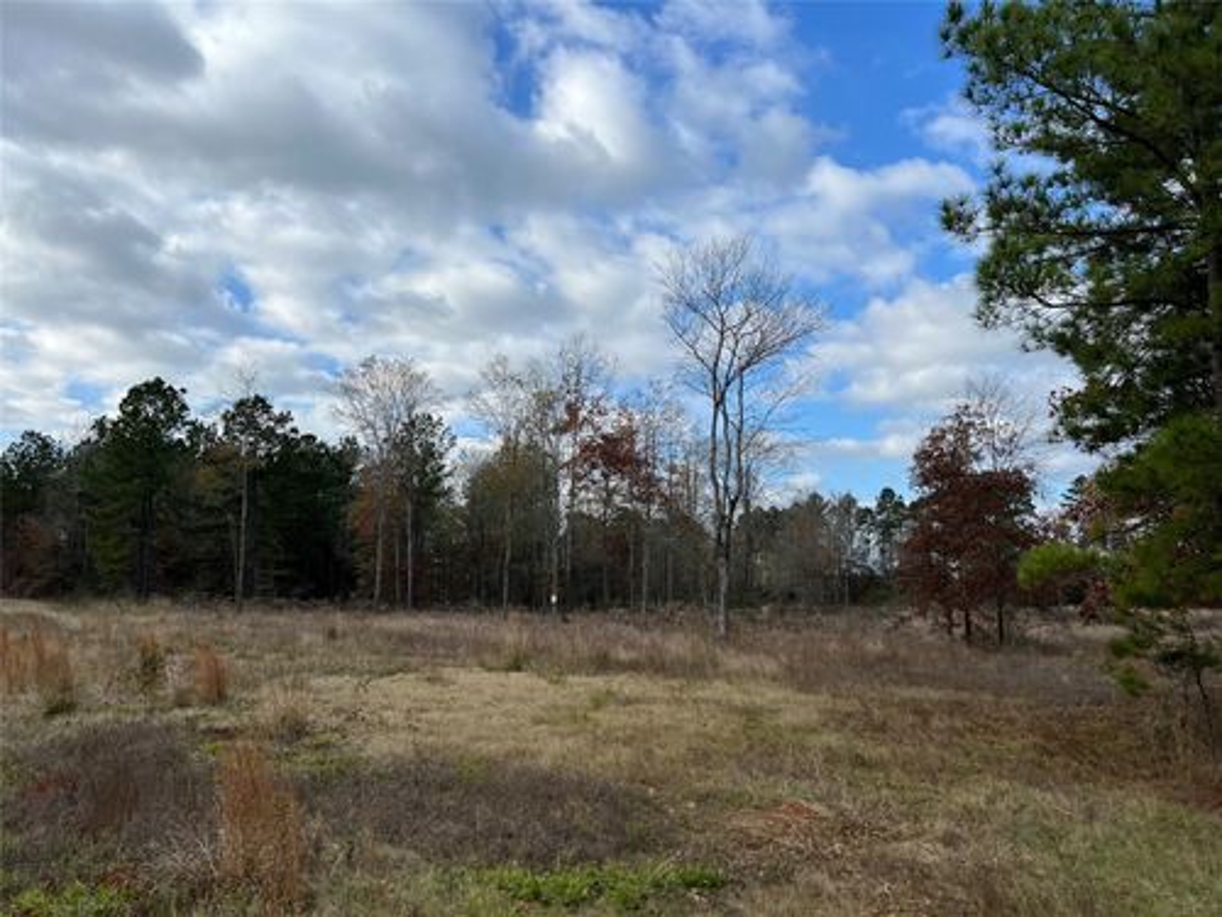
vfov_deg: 53.1
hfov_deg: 67.3
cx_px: 611
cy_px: 458
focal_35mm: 26
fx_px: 918
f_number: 1.5
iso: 50
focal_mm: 5.7
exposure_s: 1/3704
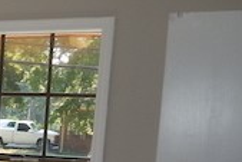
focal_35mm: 110
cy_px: 227
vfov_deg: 12.0
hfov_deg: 15.5
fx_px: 740
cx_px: -213
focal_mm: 5.1
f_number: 3.2
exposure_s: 1/250
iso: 125
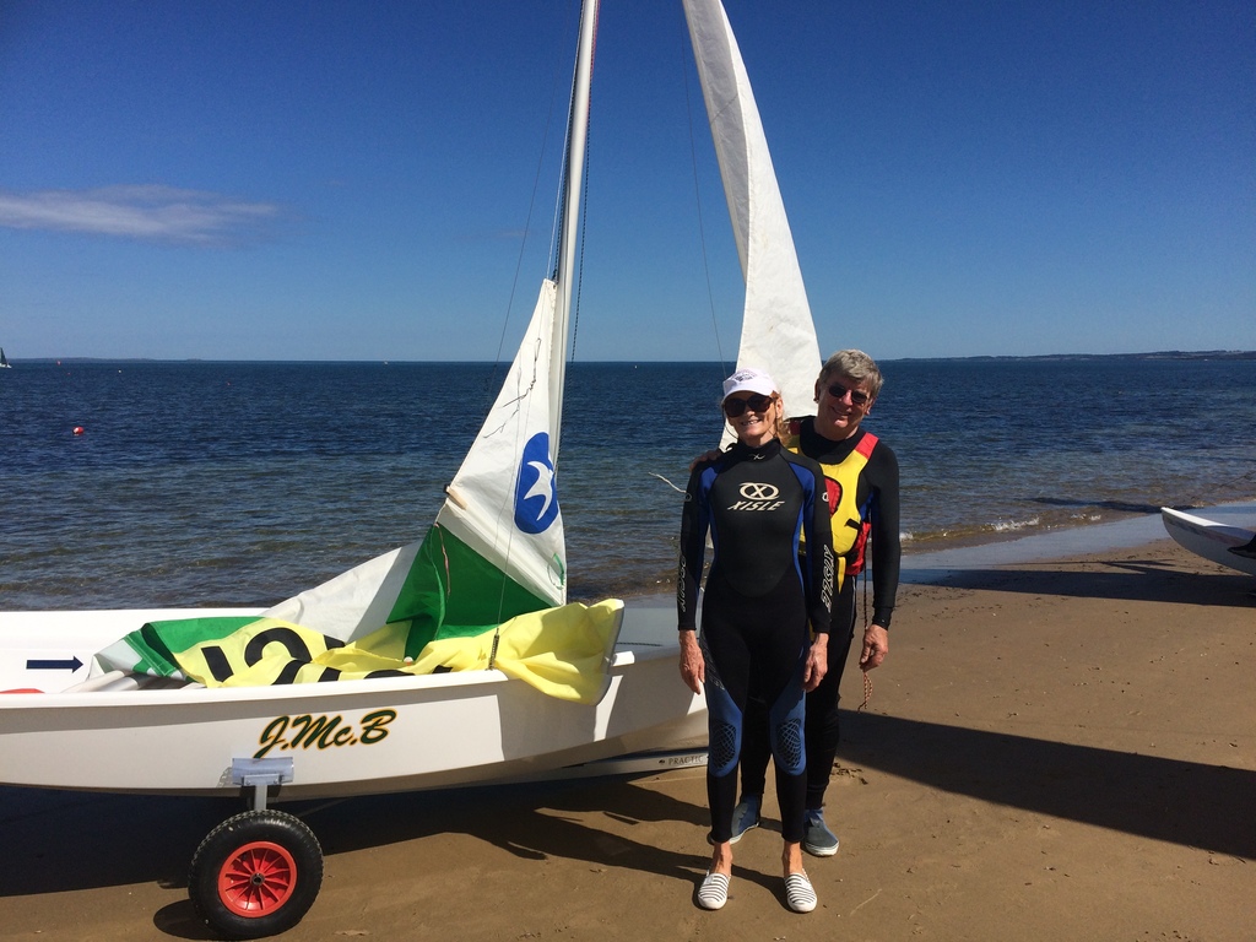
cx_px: 628
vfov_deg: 48.2
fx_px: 1052
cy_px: 471
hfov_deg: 61.7
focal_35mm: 29
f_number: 2.2
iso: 32
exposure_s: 1/5128
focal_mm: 4.15
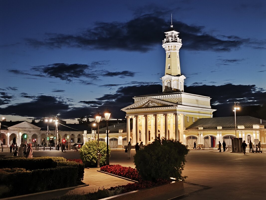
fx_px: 384
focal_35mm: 50
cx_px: 133
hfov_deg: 38.2
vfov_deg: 29.1
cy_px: 100
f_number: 1.7
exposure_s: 1/16.7
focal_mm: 4.71
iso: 1250
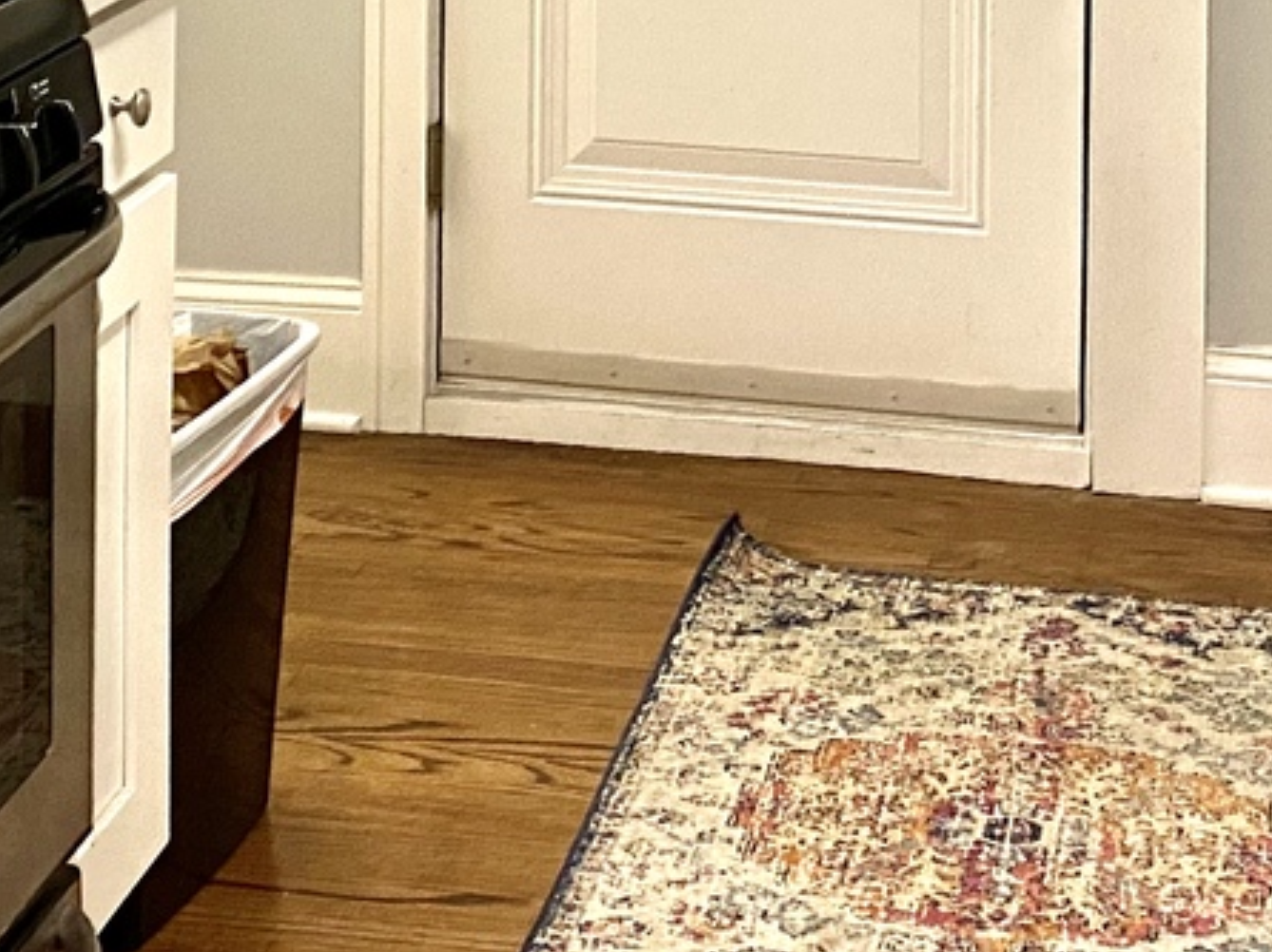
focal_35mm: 84
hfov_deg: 23.3
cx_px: 607
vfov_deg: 16.1
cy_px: -450
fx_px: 3085
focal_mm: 4.25
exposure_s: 1/40
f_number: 1.8
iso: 400
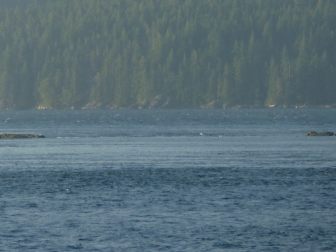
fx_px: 4183
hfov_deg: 4.6
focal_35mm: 431
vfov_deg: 3.4
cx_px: -60
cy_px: -48
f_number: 5.8
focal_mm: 31.4
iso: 80
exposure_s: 1/100
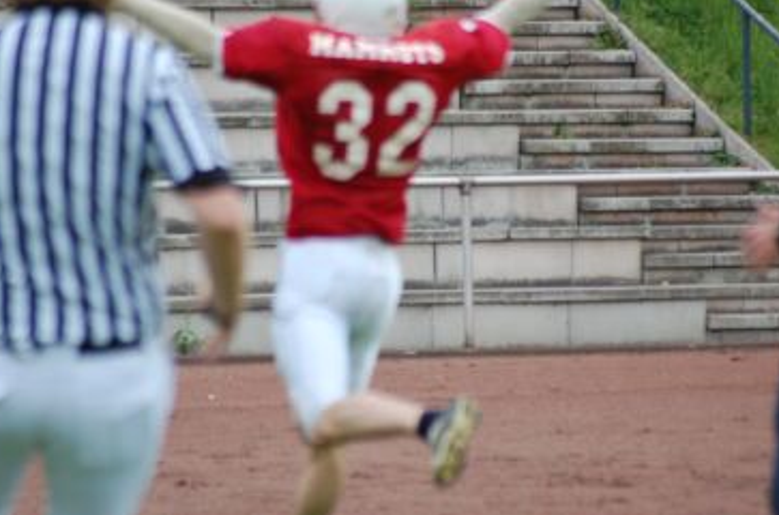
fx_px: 10921
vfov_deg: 2.7
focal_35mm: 506
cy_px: 217
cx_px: 385
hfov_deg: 4.1
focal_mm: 270
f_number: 5.6
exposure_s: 1/500
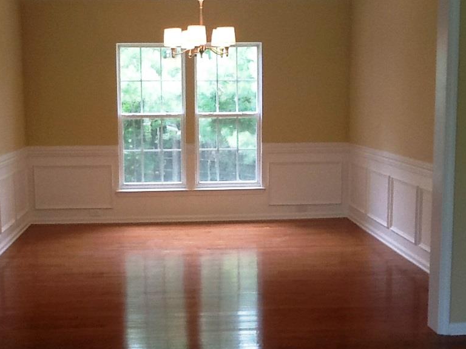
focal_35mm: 55
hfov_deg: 34.9
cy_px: 188
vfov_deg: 26.6
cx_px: 219
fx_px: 740
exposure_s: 1/30
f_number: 2.4
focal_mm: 2.03
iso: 50
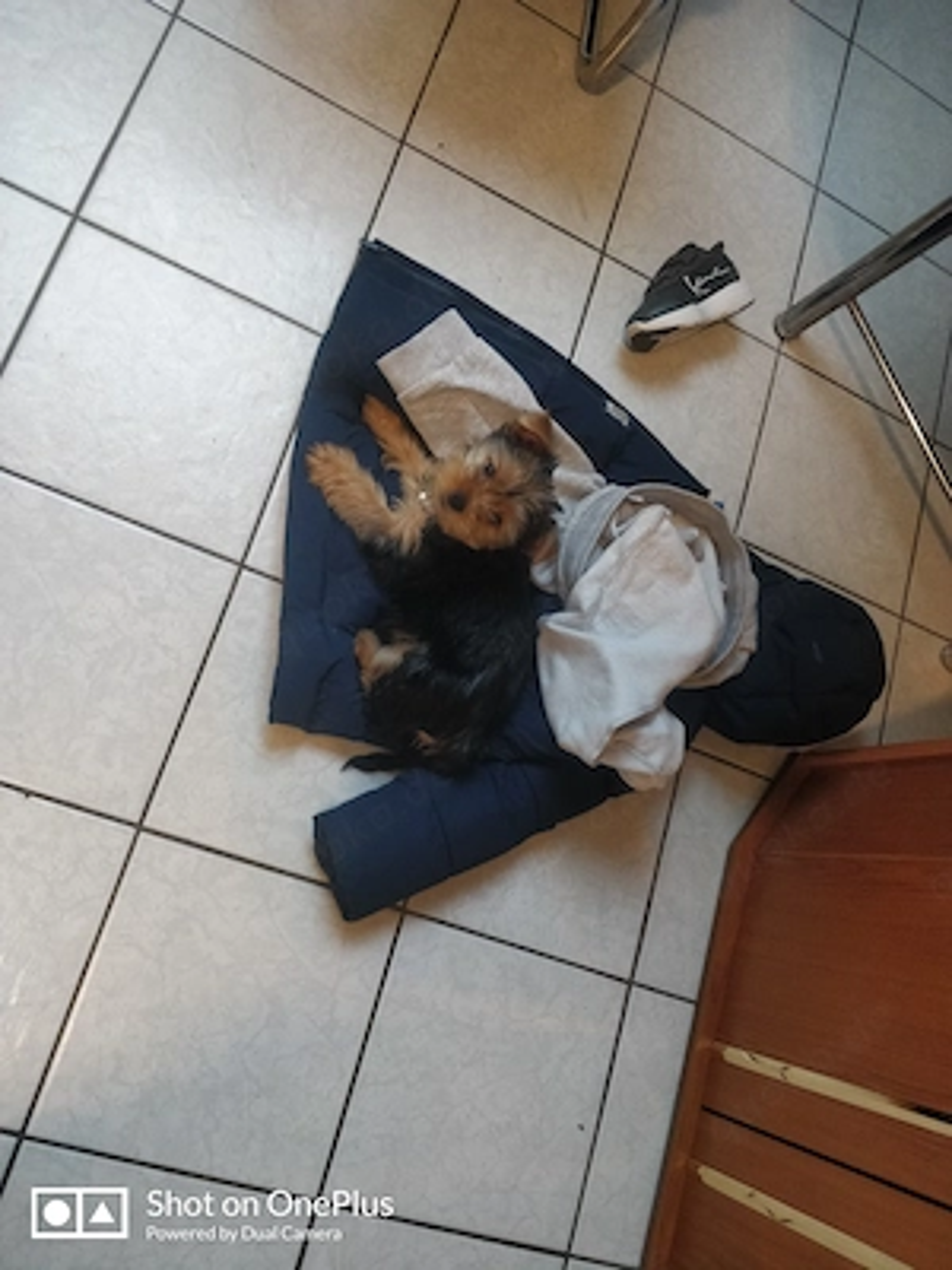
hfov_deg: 56.8
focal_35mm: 24
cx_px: 476
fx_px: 880
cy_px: 635
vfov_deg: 71.6
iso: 640
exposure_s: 1/50
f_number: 1.7
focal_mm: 4.1
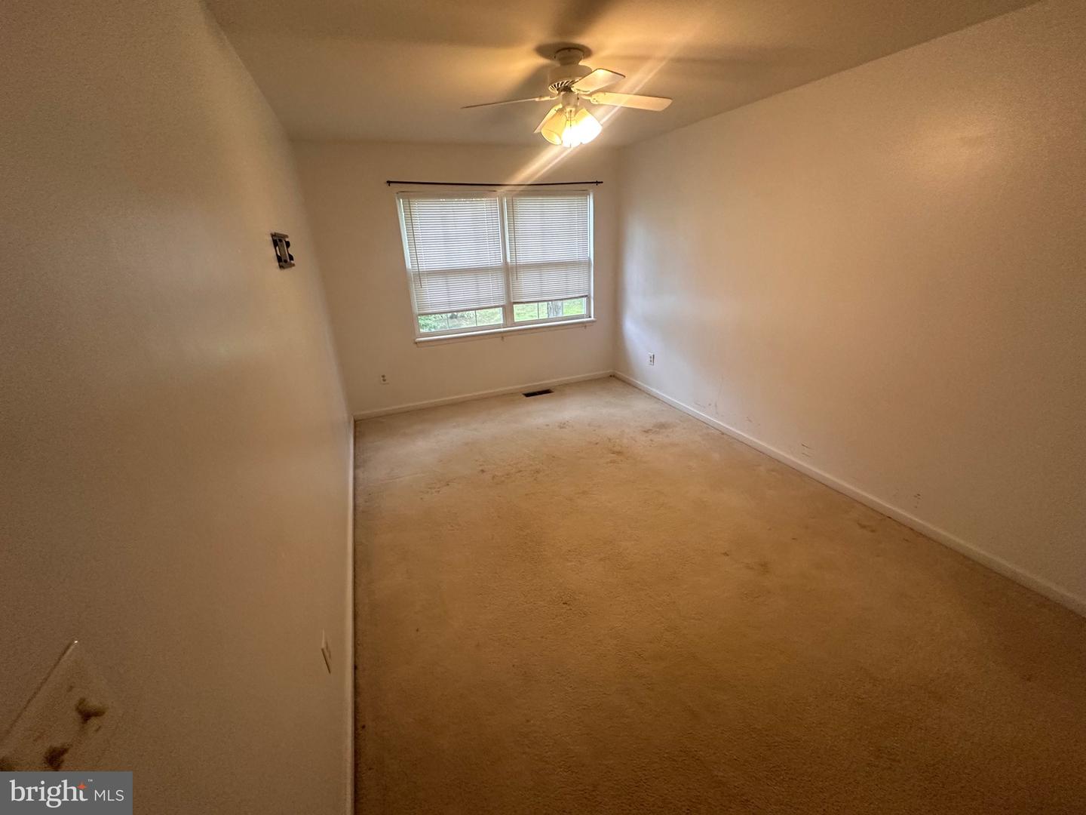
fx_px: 439
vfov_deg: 85.7
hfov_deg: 102.1
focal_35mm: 14
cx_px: 543
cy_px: 408
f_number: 2.2
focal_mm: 2.22
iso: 320
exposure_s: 1/120
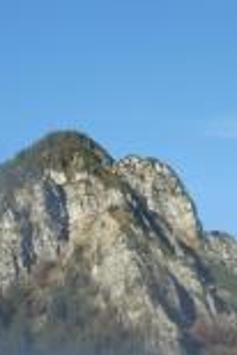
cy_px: 191
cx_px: -117
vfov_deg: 22.6
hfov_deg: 14.2
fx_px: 887
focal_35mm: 90
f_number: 3.7
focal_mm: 6.7
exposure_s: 1/500
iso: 80
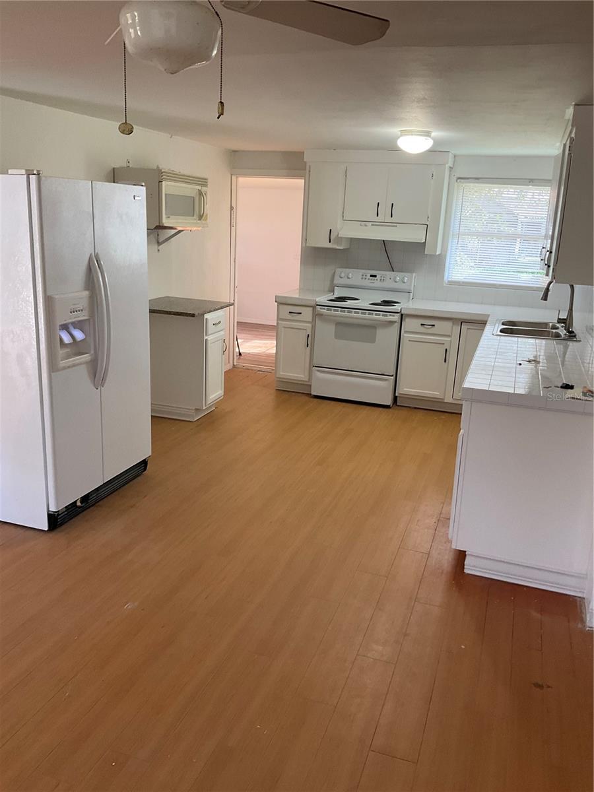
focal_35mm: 29
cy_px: 396
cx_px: 297
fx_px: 664
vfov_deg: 61.7
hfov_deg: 48.2
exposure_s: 1/75
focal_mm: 3
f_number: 1.8
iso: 64
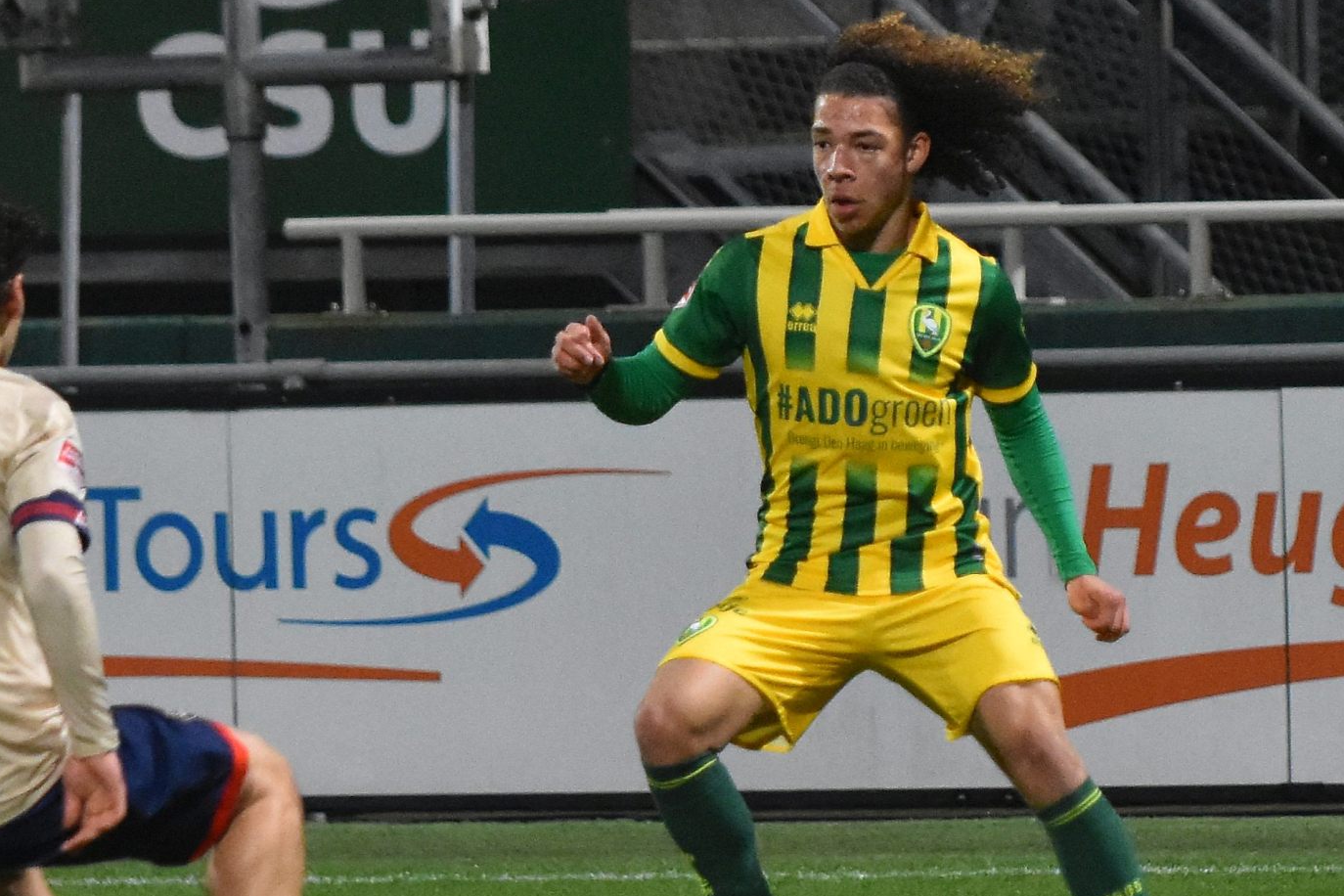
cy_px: 574
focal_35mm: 367
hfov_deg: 5.6
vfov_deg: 3.7
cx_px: 500
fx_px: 13689
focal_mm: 175
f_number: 2.8
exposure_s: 1/640
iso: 4000
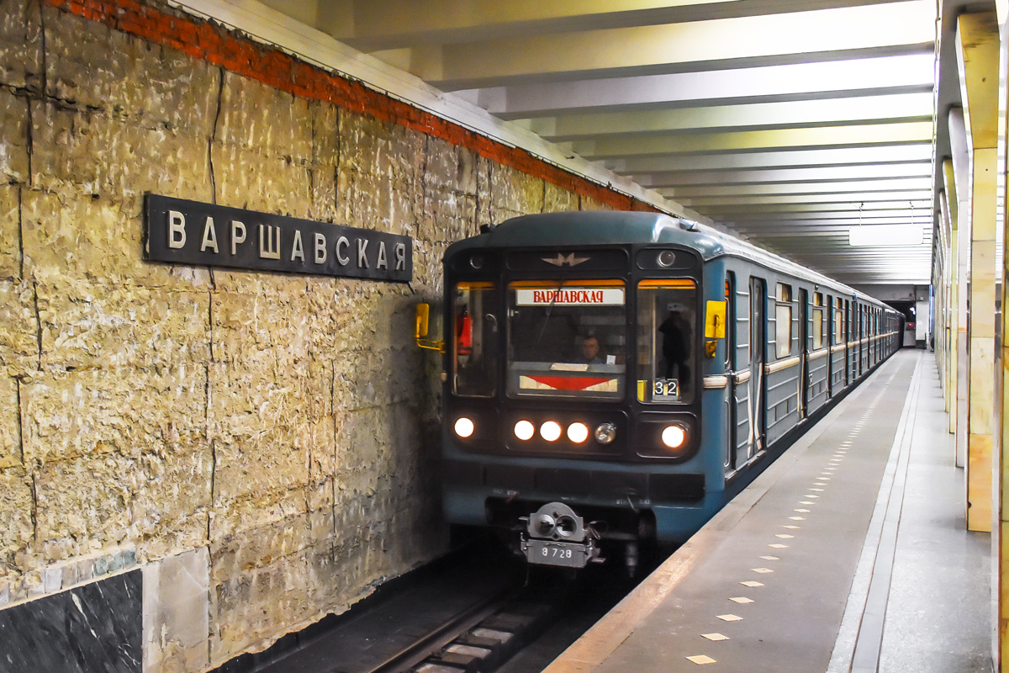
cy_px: 336
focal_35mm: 33
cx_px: 504
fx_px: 925
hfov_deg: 57.2
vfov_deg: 40.0
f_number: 3.5
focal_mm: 22
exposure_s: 1/250
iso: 2000
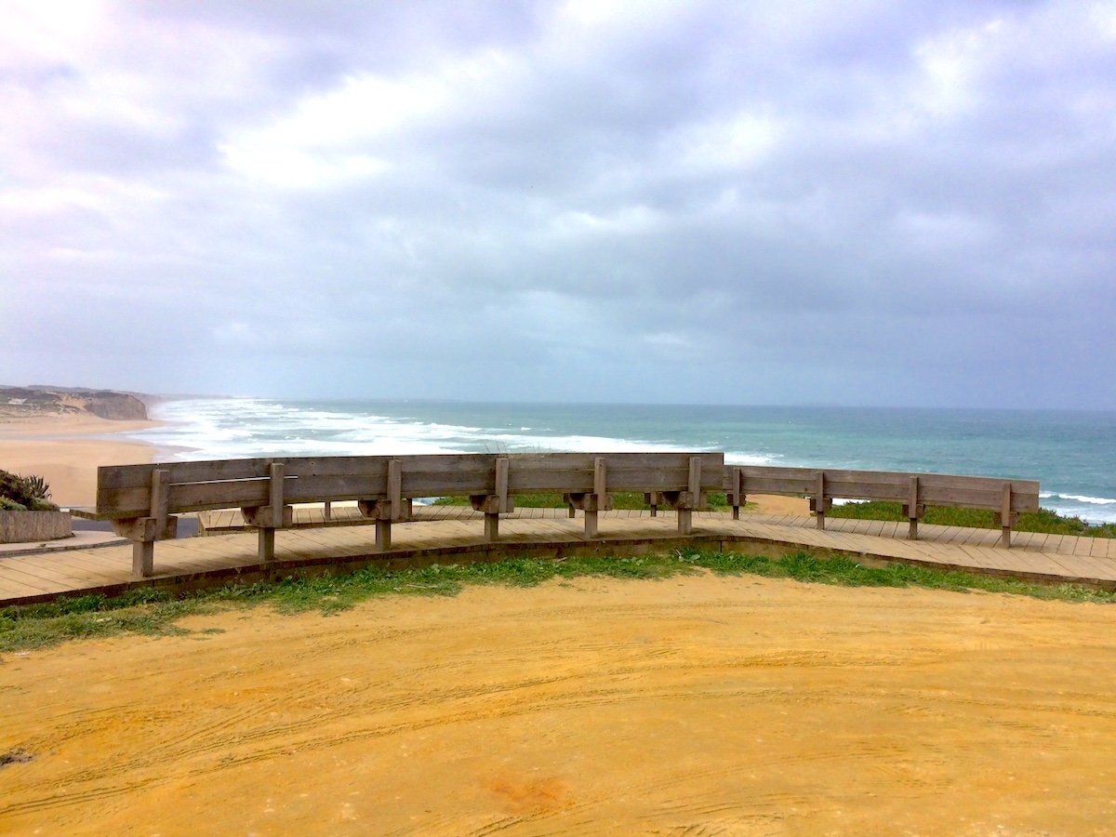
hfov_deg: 61.7
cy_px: 418
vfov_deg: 48.2
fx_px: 935
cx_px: 558
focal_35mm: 29
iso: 32
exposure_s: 1/2564
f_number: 2.2
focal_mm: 4.15
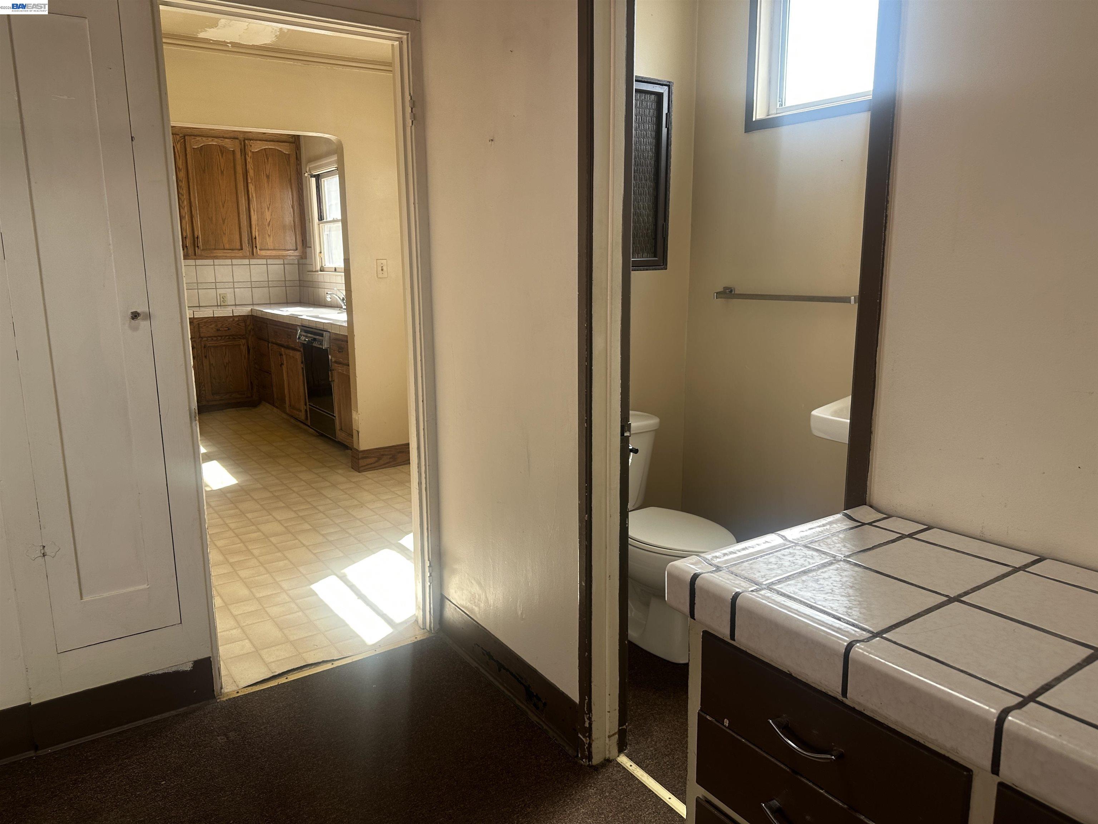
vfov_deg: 56.8
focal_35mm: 24
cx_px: 549
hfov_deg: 71.6
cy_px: 412
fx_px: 761
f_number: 1.78
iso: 64
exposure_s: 1/138
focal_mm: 6.86
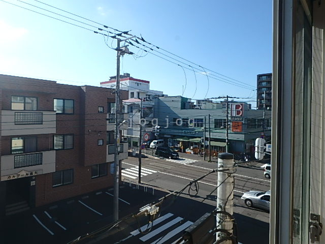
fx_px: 216
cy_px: 122
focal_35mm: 23
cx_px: 162
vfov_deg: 58.9
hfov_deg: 73.9
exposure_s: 1/400
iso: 125
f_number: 6.3
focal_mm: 4
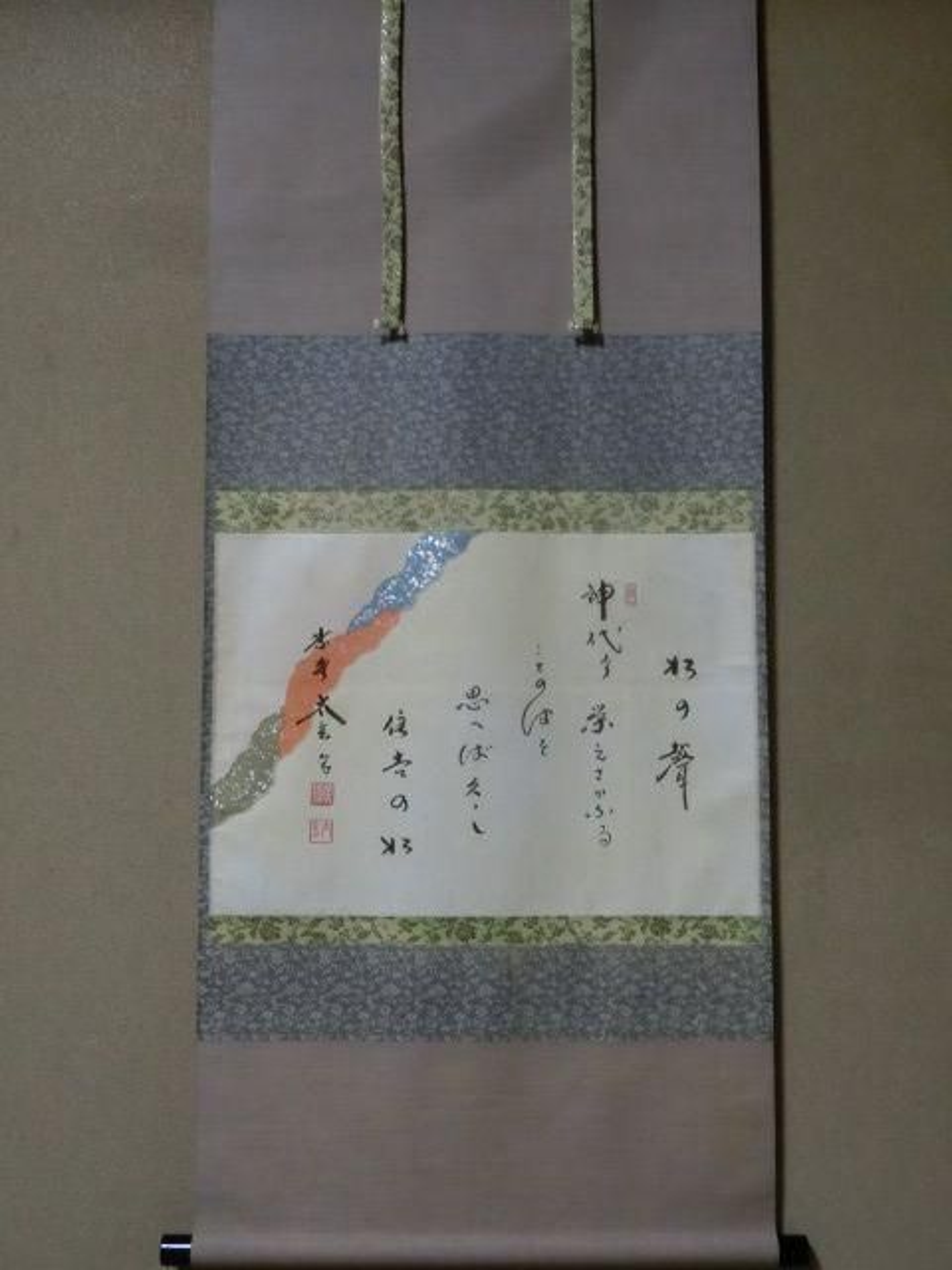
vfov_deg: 40.4
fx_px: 1723
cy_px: 635
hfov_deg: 30.9
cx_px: 476
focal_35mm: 47
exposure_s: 1/50
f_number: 4.2
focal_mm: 8.29
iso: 640
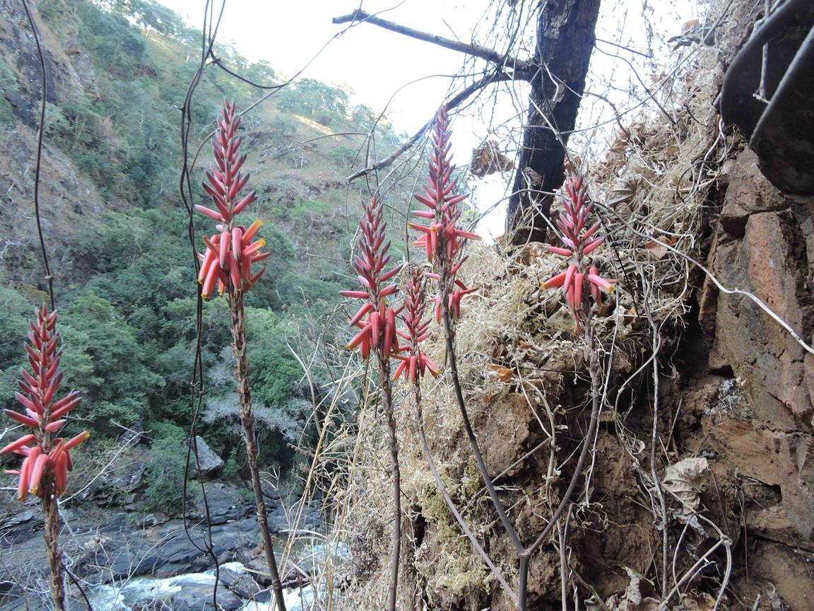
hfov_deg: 71.6
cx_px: 407
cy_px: 306
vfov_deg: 56.8
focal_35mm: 24
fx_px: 564
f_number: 3.3
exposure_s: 1/30
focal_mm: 4.3
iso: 100
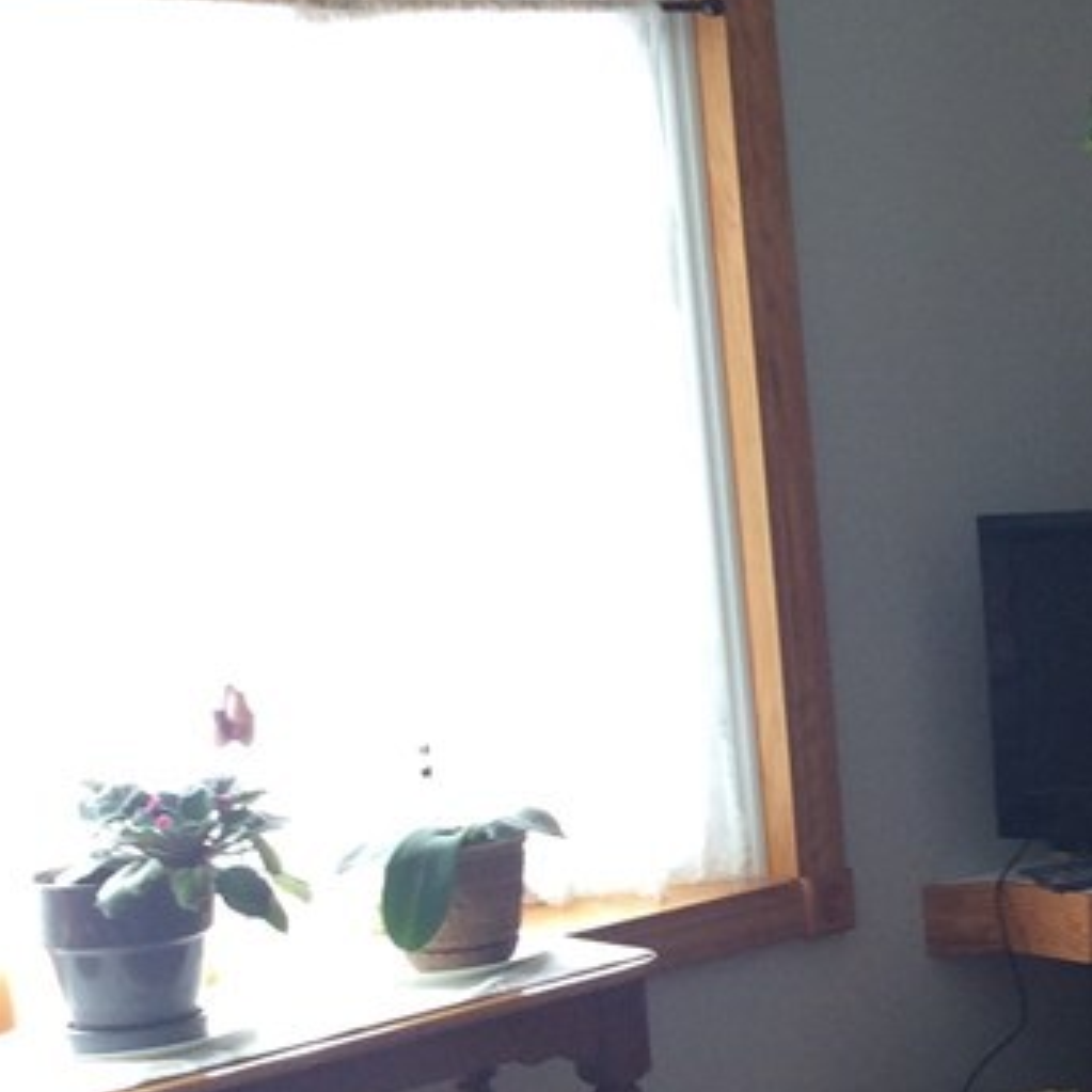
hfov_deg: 18.2
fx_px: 3034
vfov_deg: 20.3
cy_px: 788
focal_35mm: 85
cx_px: 1627
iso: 40
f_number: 2.4
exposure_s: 1/30
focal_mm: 3.3
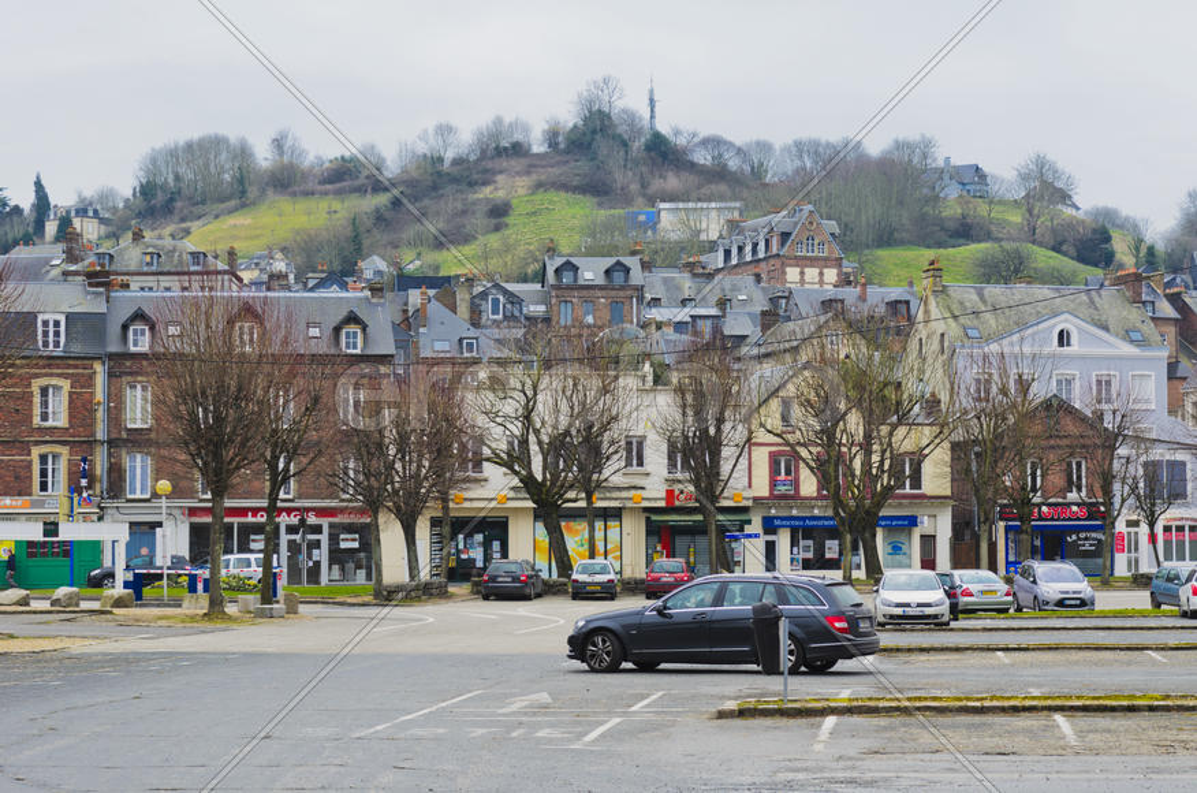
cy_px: 396
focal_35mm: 82
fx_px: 2737
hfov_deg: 24.7
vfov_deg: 16.5
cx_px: 598
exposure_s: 1/180
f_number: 5.6
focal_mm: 55
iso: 100
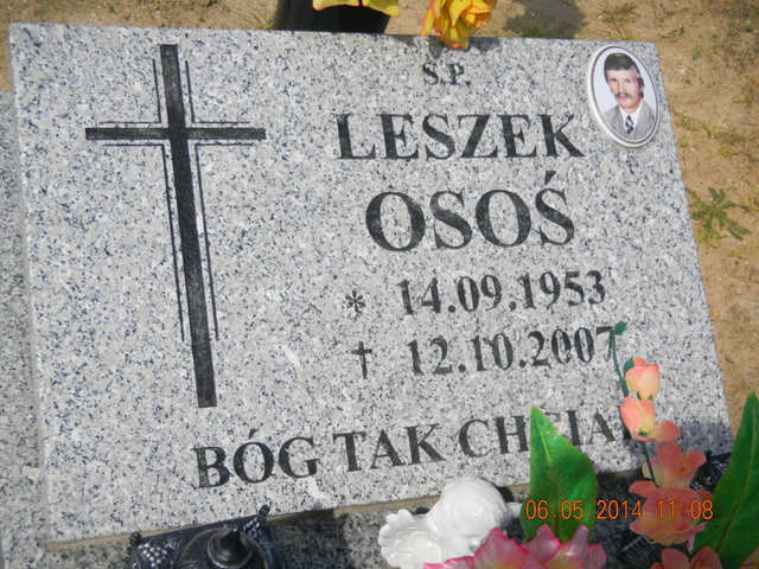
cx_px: 380
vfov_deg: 26.6
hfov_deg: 34.9
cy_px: 284
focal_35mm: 55
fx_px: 1206
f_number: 8.4
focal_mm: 9.9
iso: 80
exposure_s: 1/242
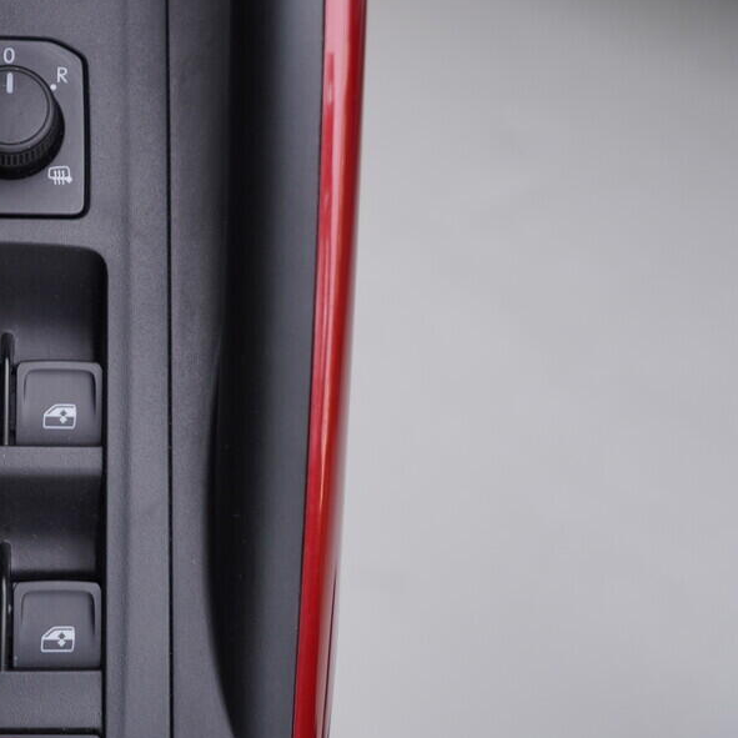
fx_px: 1278
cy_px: 411
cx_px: 100
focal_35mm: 53
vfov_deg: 32.2
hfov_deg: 31.0
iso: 125
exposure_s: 1/50
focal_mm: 24
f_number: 3.2
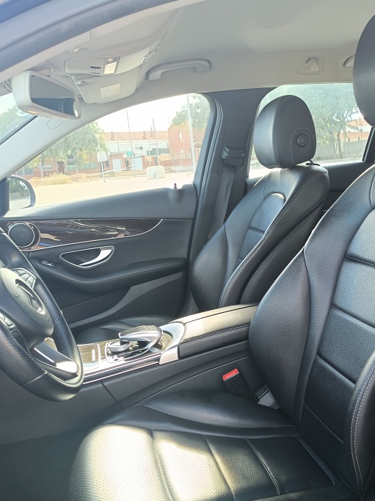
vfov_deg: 54.6
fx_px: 477
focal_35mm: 33
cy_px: 320
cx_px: 242
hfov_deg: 42.5
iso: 100
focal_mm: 4.7
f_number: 1.7
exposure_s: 1/50
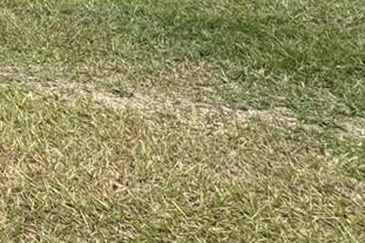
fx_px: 760
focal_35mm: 75
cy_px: -249
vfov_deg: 14.8
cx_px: -457
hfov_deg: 16.2
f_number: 2.2
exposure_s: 1/561
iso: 40
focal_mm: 2.22
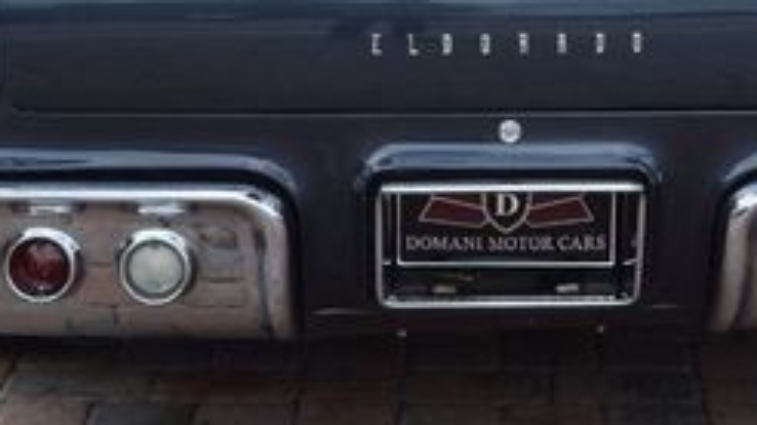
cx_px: 554
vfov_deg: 9.2
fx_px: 2628
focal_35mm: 131
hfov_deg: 16.3
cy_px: 2
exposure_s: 1/320
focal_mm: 32
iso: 400
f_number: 10
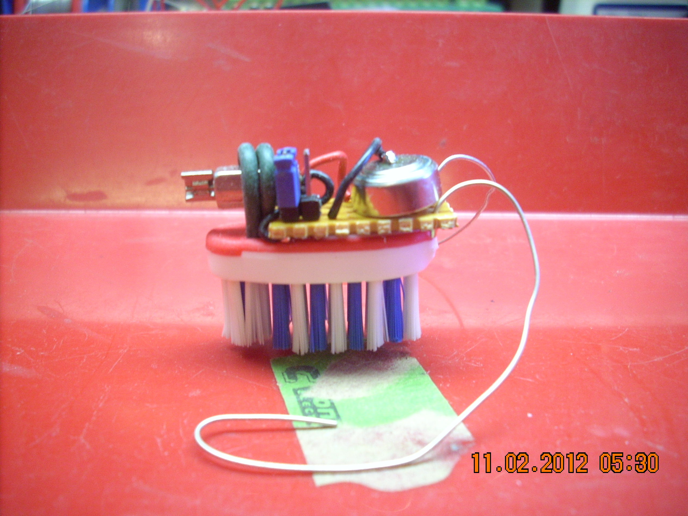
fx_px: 735
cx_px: 344
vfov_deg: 38.7
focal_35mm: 37
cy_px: 258
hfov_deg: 50.1
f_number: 5.6
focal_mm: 6.2
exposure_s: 1/6.2
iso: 200
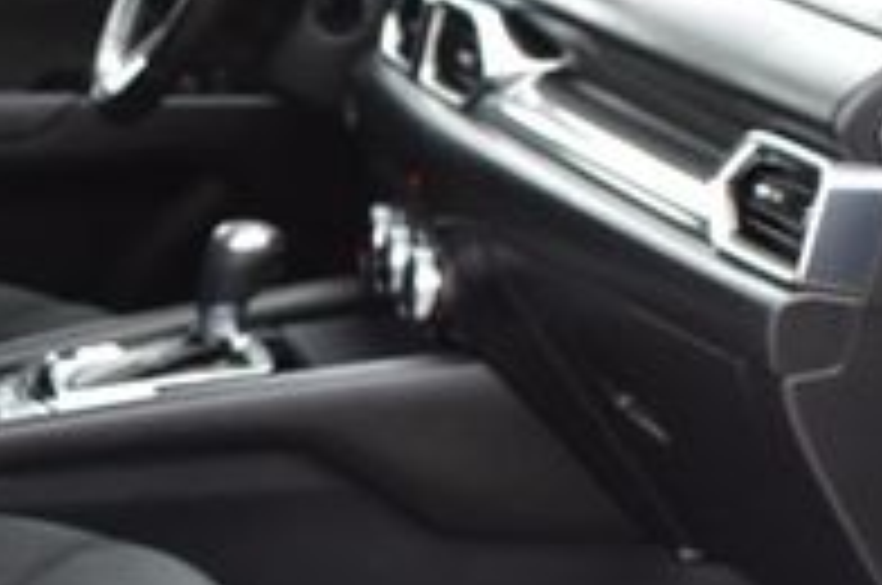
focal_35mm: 98
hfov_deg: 20.6
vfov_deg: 13.7
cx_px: 189
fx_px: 2397
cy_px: 567
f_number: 7.1
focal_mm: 20
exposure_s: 1/25
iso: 400
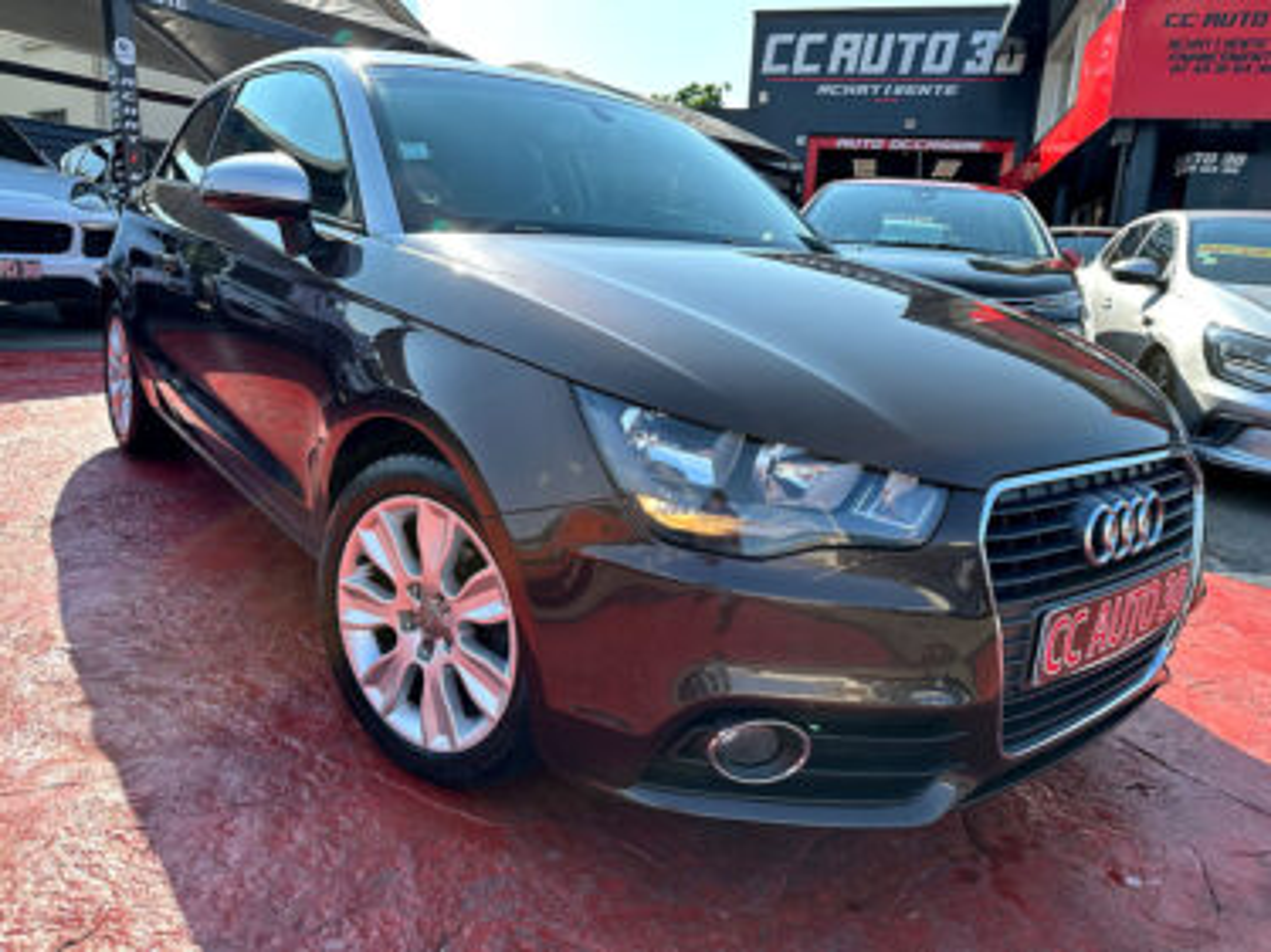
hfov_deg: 71.6
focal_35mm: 24
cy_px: 476
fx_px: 881
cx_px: 636
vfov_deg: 56.8
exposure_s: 1/1751
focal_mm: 6.86
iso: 80
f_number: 1.78
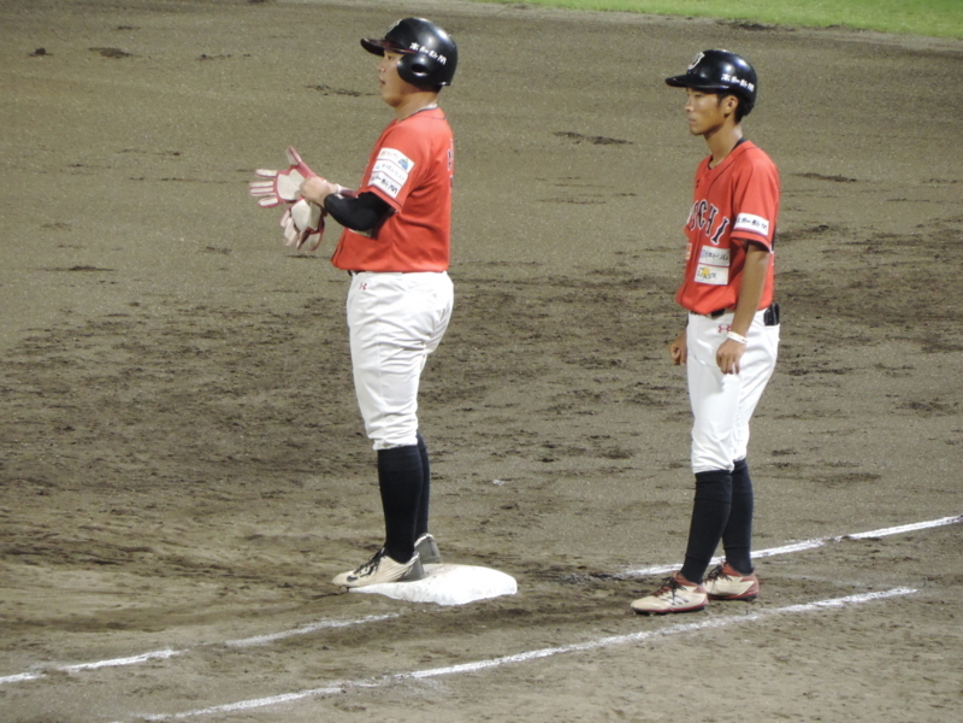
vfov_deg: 2.7
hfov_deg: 3.6
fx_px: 15301
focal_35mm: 550
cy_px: 362
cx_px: 482
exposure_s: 1/40
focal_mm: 98.1
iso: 800
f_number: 4.9
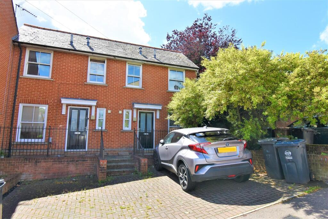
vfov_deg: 59.5
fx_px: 191
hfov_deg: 81.2
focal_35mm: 21
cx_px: 164
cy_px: 110
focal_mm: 14
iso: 100
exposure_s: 1/200
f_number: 9
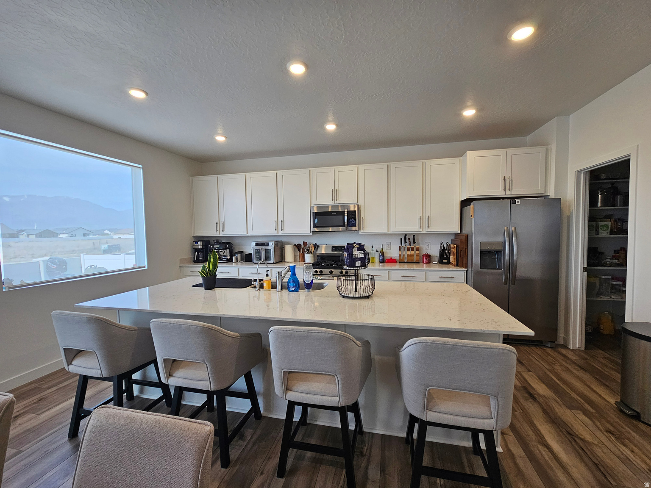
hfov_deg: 106.2
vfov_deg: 89.9
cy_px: 244
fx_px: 244
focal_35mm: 13
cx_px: 326
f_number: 2.2
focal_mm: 2.2
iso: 100
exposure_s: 1/120
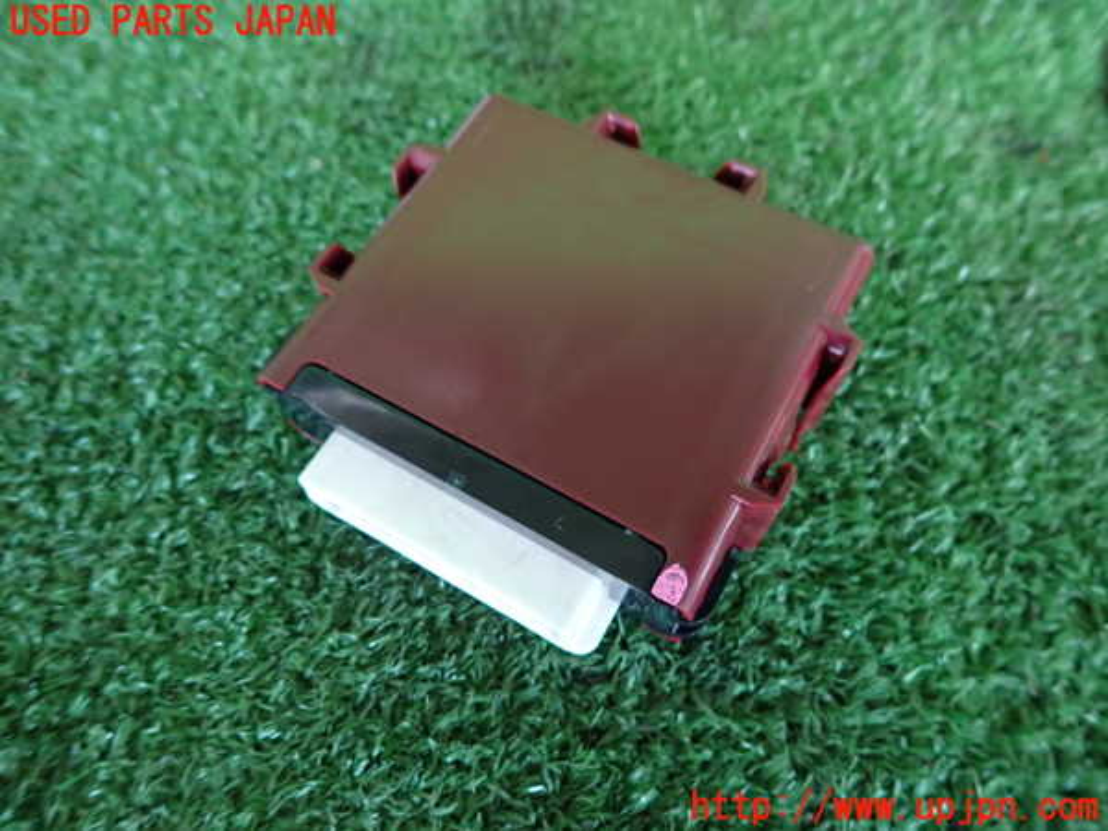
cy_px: 416
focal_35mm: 25
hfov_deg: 69.4
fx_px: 800
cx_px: 554
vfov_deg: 54.9
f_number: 2
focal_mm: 4.5
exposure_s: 1/30
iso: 500
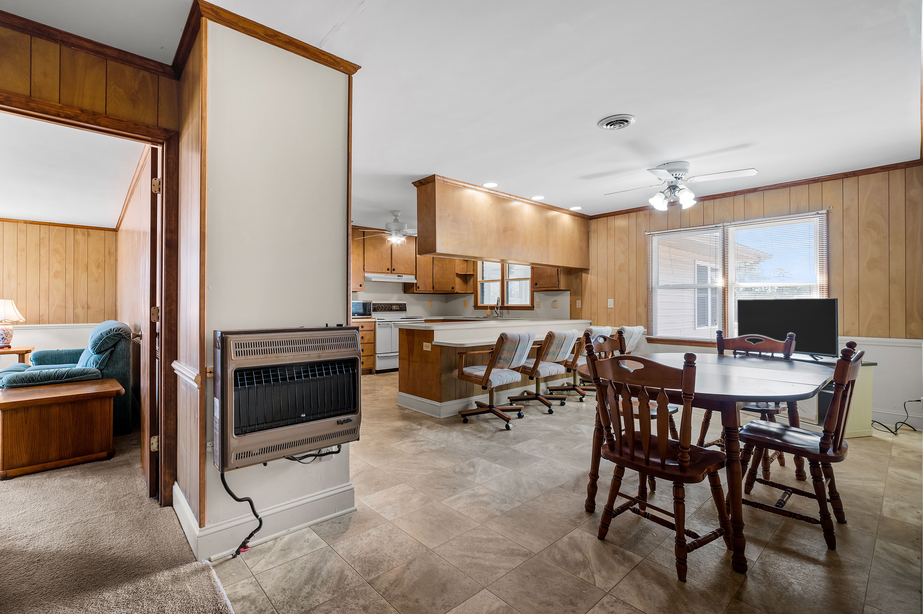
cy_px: 285
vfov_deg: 73.6
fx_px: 410
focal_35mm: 16
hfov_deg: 96.6
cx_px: 425
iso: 250
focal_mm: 14
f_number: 8
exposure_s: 1/4
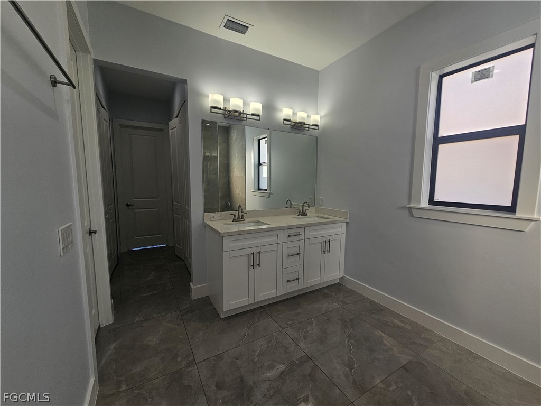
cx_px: 270
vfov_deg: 89.9
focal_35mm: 13
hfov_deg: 106.2
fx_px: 203
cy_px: 203
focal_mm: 2.2
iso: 50
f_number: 2.2
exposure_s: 1/151
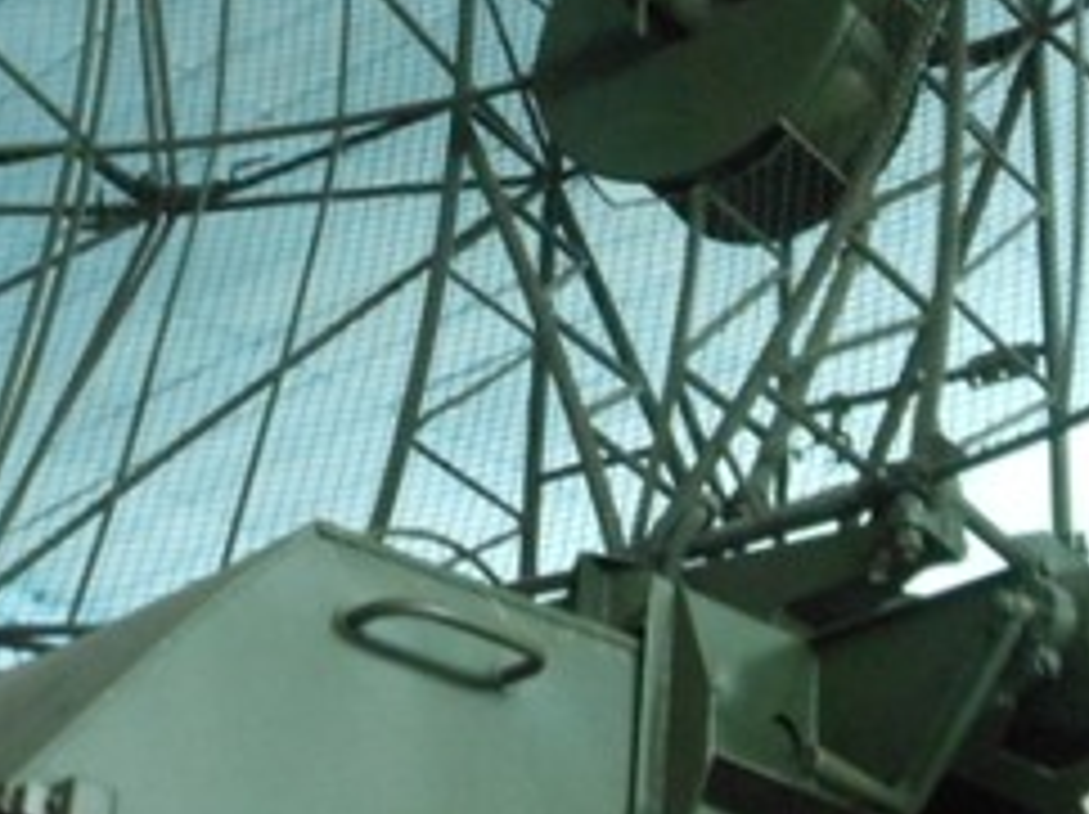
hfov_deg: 20.4
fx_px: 3017
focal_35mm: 96
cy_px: -351
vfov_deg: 14.5
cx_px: 675
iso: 400
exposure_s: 1/8
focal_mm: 5.2
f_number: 3.3
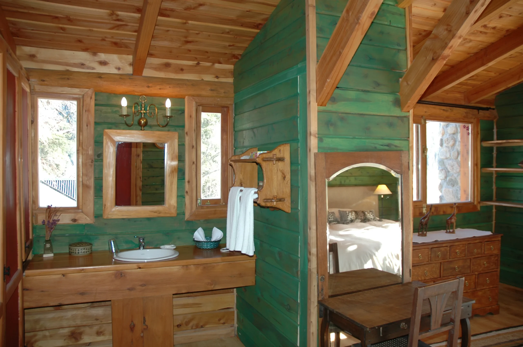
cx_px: 262
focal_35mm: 27
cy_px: 174
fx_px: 392
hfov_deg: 67.4
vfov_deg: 47.8
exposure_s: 1/60
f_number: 3.5
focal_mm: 18
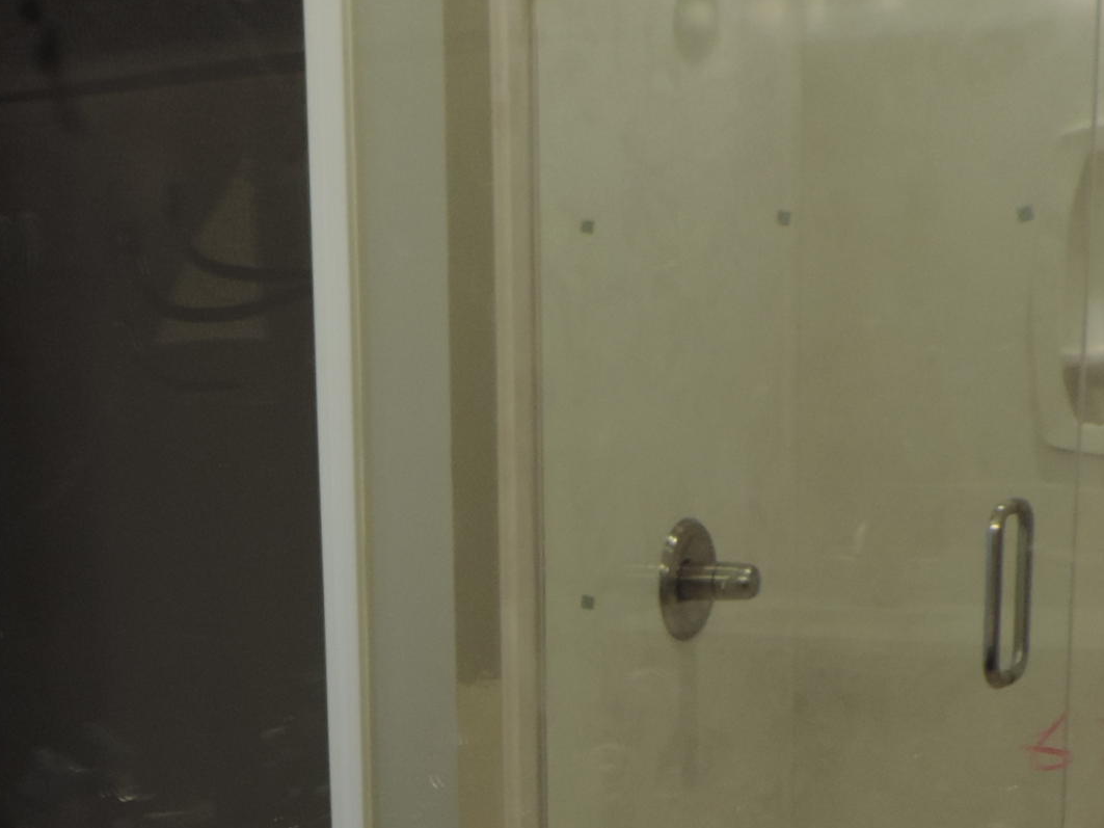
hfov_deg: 24.5
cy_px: 1081
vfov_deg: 17.5
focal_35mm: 79
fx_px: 2519
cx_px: 304
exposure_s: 1/30
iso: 110
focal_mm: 4.9
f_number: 3.1
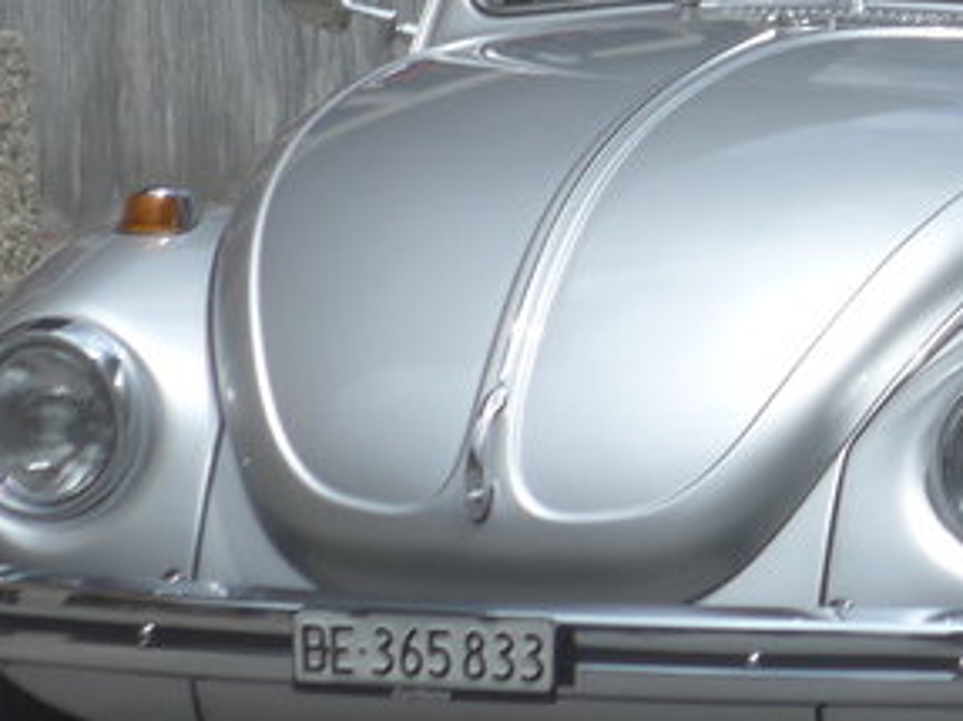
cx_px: 997
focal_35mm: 489
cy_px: -37
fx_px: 13598
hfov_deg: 4.1
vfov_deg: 3.0
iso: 80
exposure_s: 1/640
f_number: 5
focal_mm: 22.9
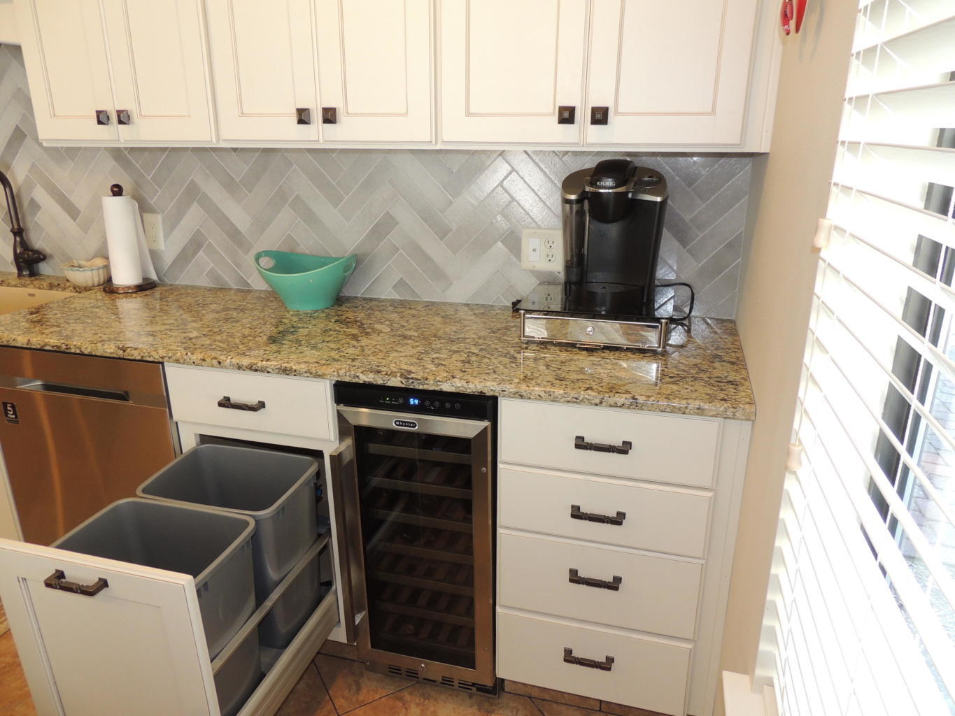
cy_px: 358
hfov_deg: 71.6
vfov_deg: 56.8
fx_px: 662
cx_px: 478
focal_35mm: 24
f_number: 3
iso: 220
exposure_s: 1/40
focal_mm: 4.3
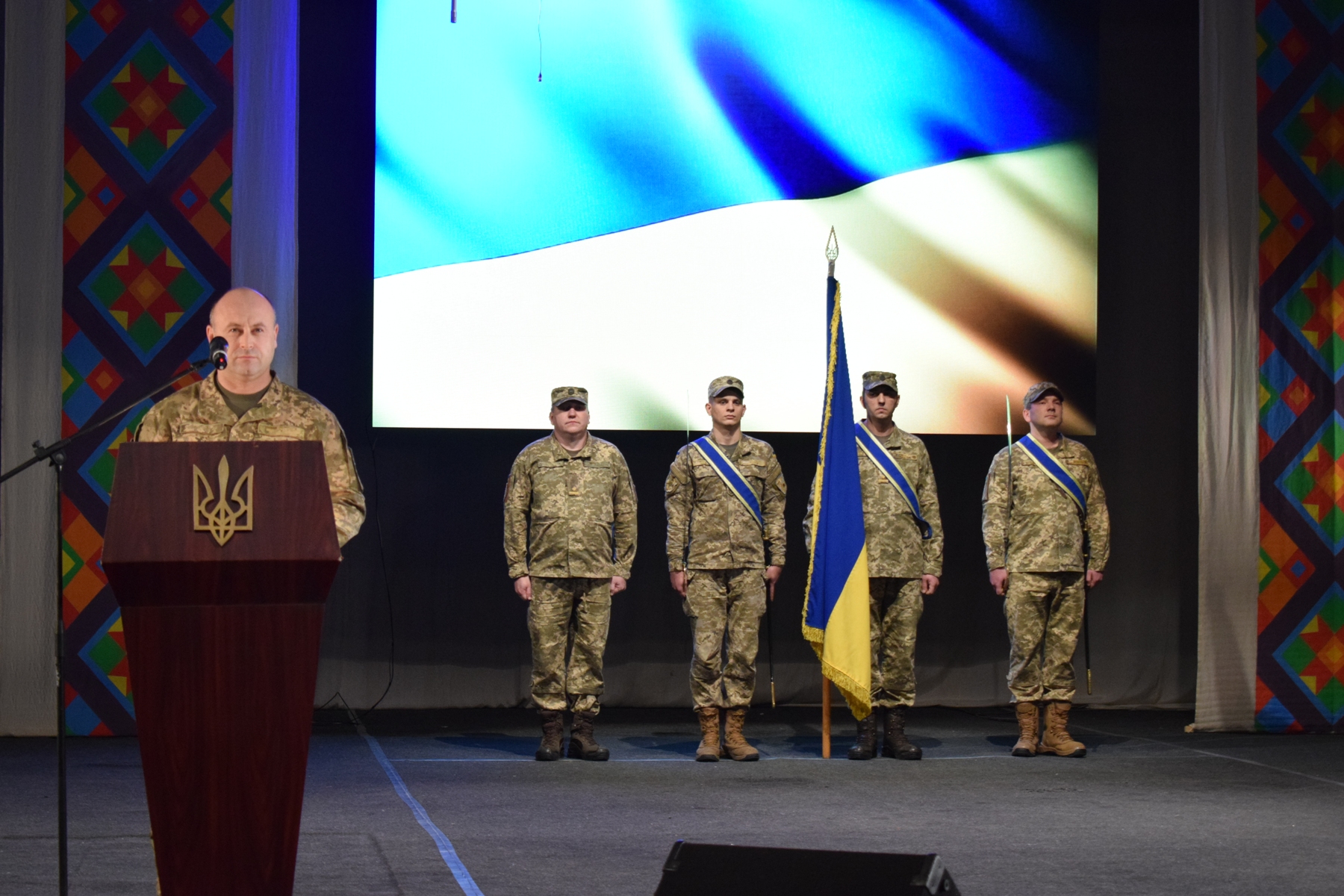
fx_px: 3080
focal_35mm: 82
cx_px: 672
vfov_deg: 16.6
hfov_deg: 24.6
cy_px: 448
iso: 2200
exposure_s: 1/60
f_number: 5.6
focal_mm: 55
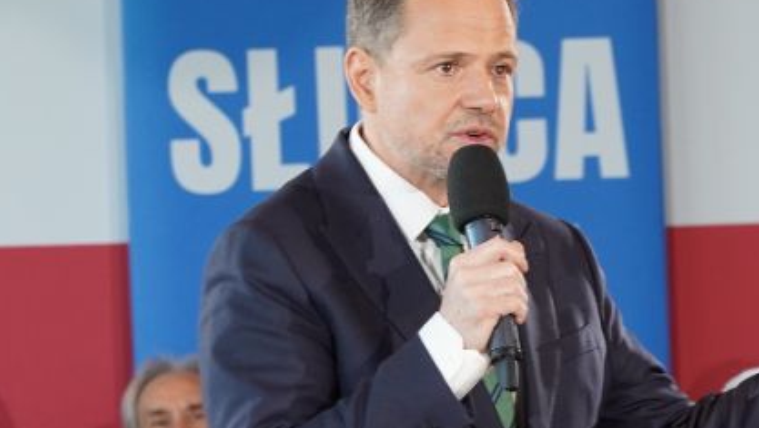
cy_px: 414
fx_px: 6906
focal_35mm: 343
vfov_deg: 3.5
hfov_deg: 6.3
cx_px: 815
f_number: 5.6
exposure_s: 1/100
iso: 1000
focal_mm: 105
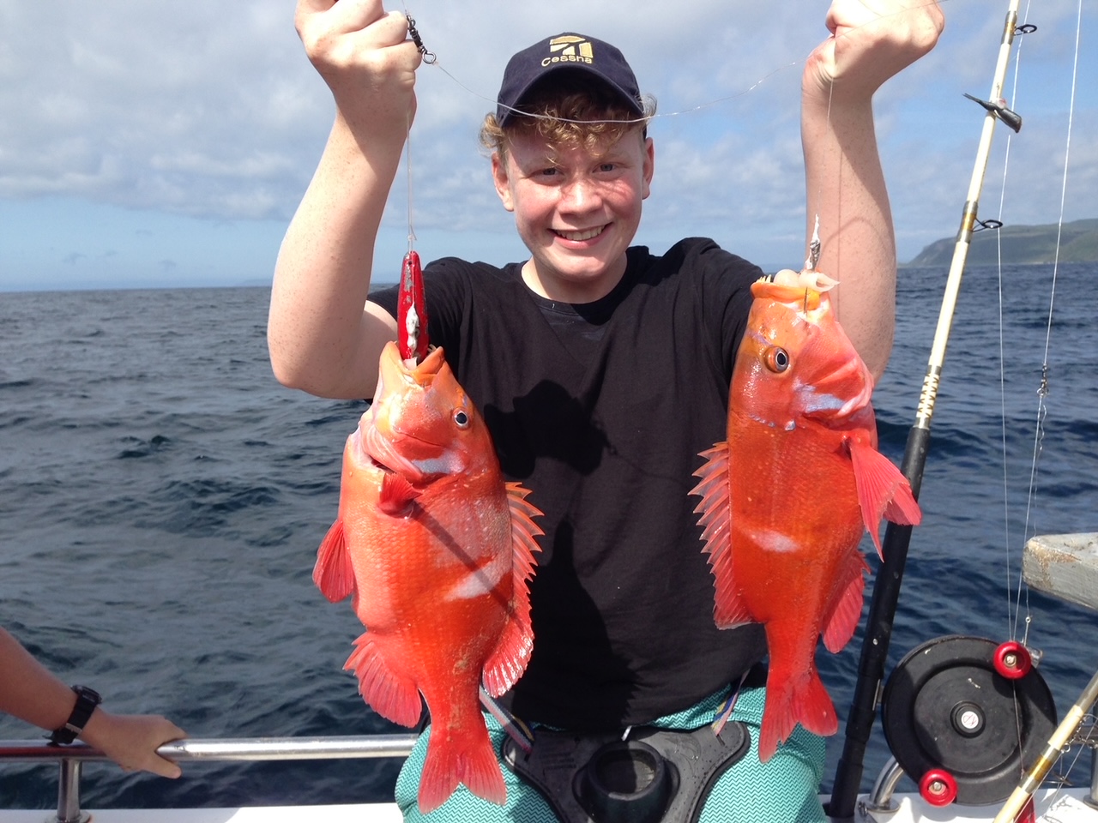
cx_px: 549
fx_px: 1047
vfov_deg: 42.9
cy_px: 412
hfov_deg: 55.4
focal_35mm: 33
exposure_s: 1/1391
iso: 50
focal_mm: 4.12
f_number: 2.4
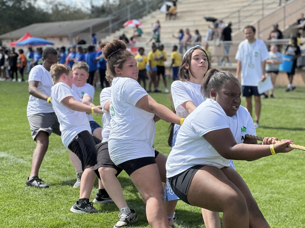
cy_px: 113
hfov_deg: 25.0
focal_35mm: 78
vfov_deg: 18.9
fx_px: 687
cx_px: 153
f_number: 2.8
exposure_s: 1/433
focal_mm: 9
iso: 32
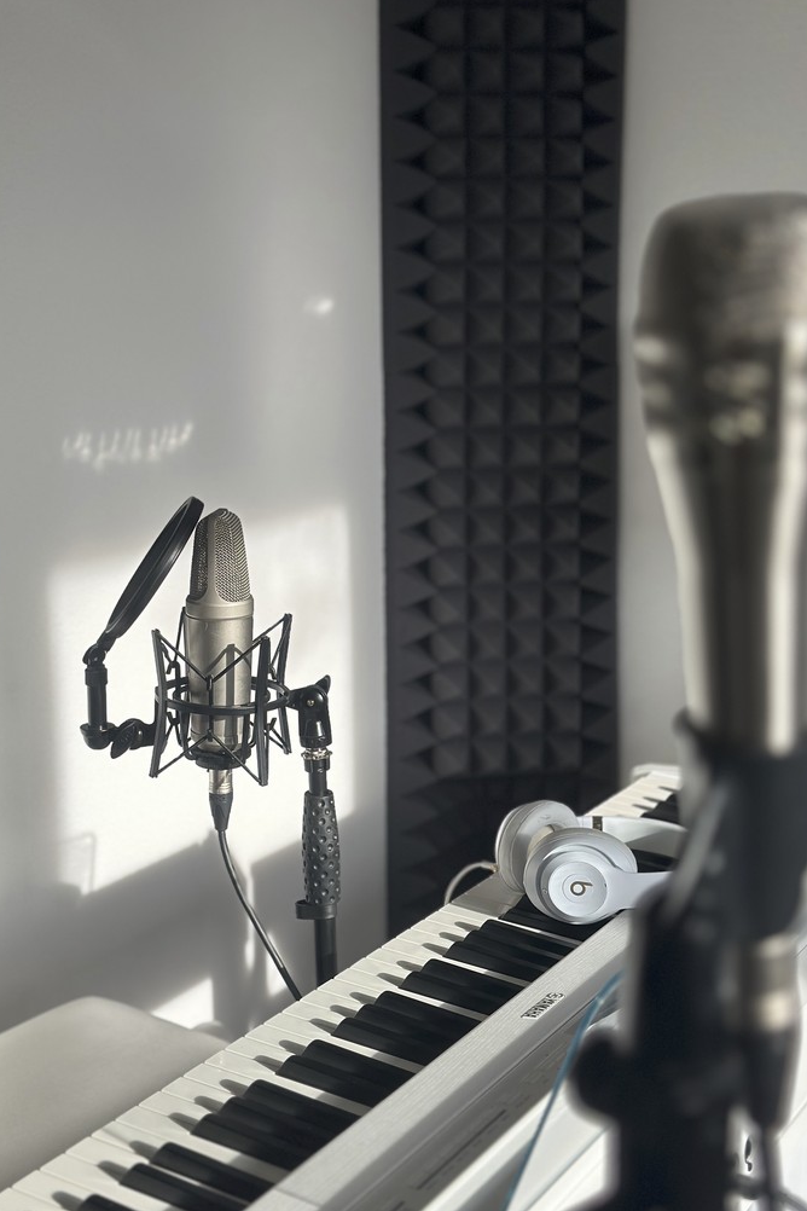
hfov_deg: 26.5
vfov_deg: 38.9
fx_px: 1715
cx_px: 393
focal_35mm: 51
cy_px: 613
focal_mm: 6.86
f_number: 1.78
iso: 80
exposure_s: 1/797
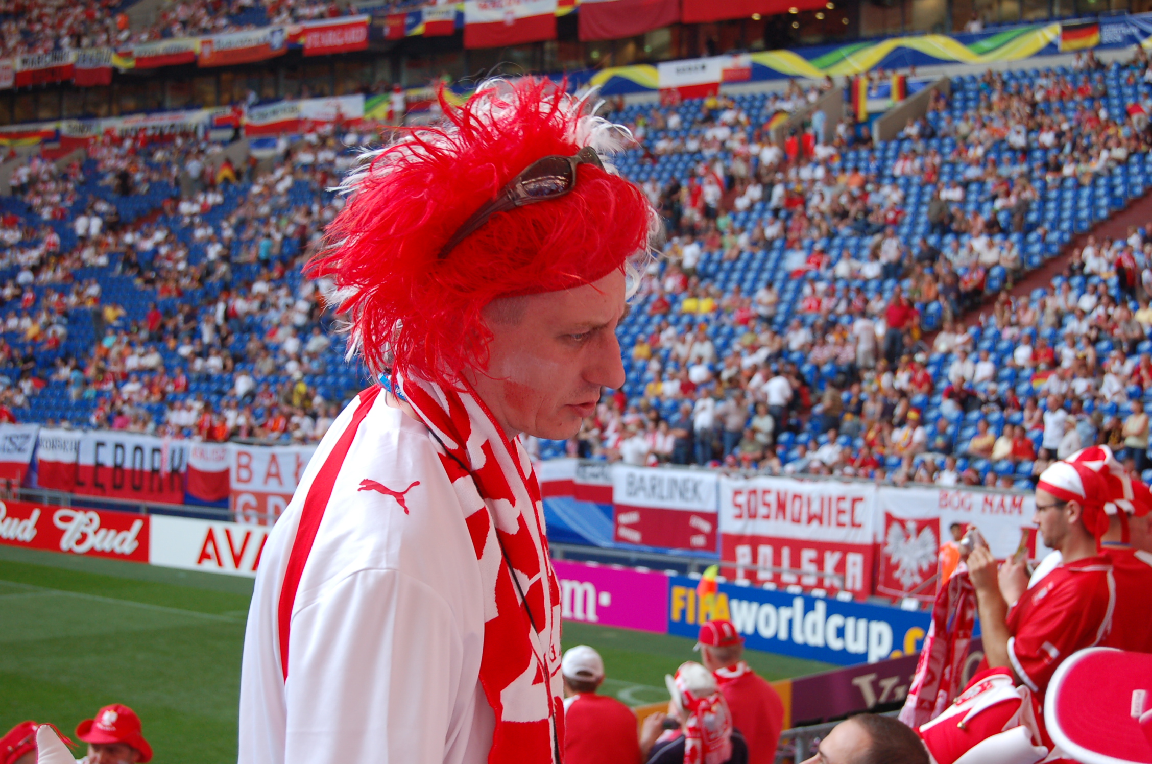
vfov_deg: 20.1
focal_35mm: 68
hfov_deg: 29.9
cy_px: 382
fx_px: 2156
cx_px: 576
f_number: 5.6
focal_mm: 45
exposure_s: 1/125
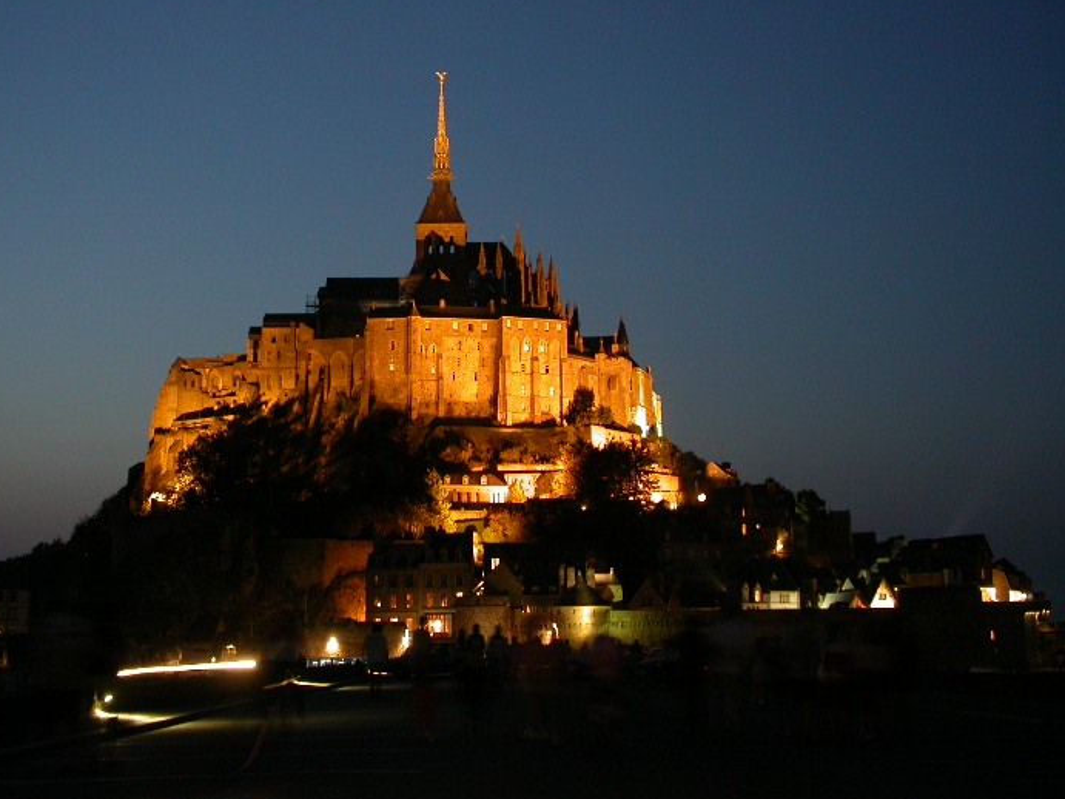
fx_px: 1353
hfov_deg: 42.8
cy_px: 372
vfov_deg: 32.9
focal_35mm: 44
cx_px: 450
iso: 200
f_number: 2.6
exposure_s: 1.7
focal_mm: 7.85
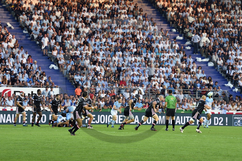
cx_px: 121
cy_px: 80
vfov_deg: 6.9
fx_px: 1344
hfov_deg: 10.3
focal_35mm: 200
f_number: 5.6
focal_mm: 200
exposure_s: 1/250
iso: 800
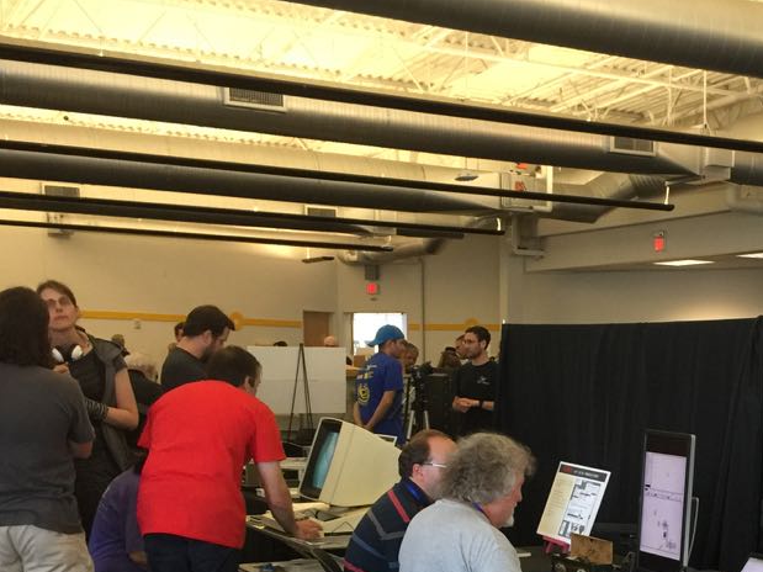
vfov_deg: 23.5
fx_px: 1322
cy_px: 551
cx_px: 669
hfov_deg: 30.9
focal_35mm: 60
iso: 80
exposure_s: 1/15
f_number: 2.2
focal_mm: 4.15
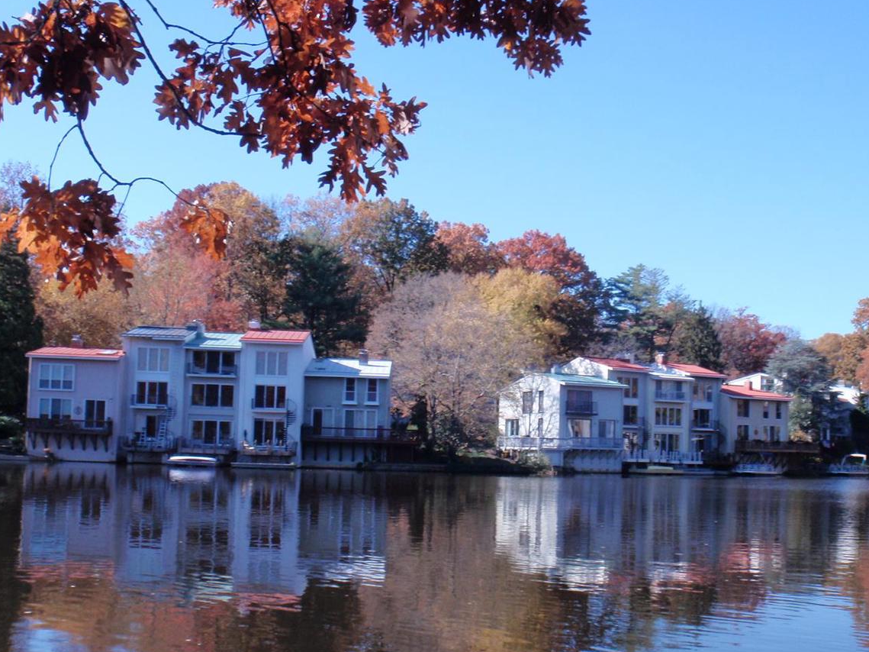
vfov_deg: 33.5
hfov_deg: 43.8
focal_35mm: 43
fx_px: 1079
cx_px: 472
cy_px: 376
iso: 80
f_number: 9
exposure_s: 1/80
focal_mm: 6.07
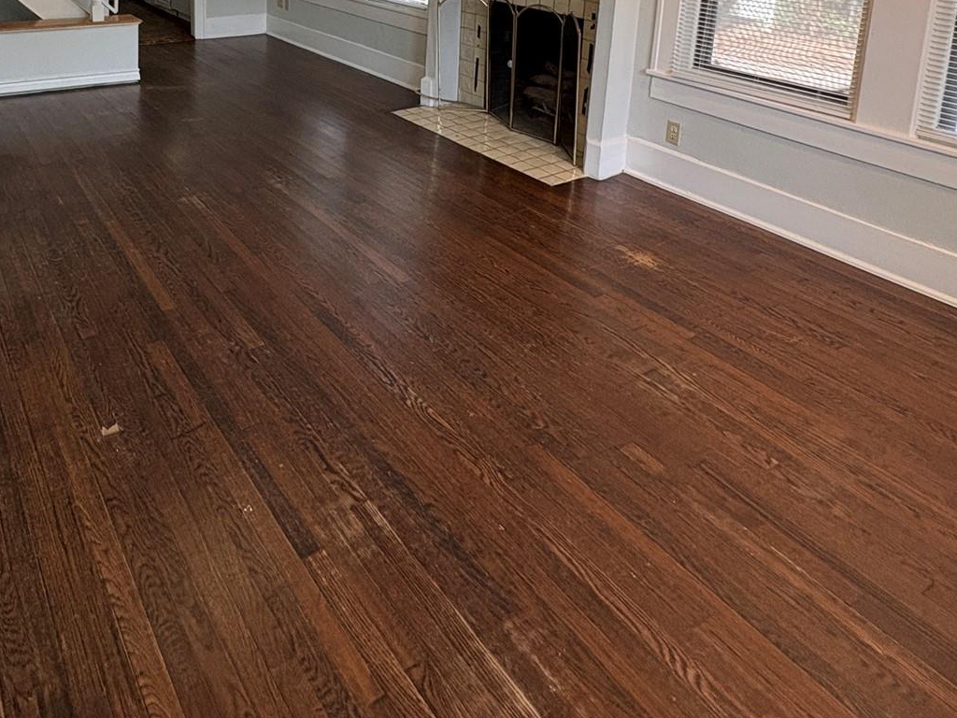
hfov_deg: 61.6
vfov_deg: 43.5
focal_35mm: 28
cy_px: 19
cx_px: 304
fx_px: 774
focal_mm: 2.22
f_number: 2.2
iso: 250
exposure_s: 1/60
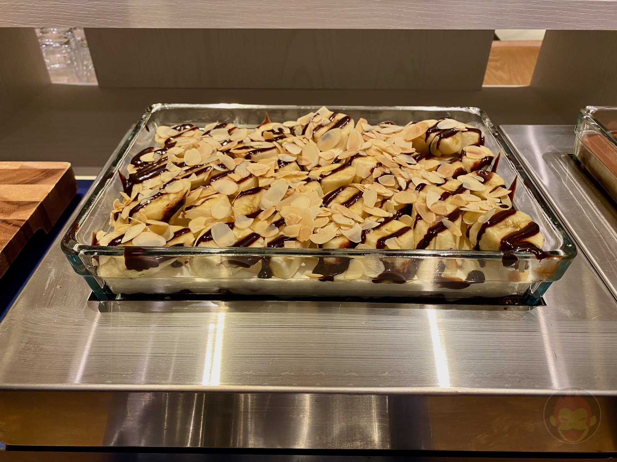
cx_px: 308
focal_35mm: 26
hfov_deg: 67.3
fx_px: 463
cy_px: 231
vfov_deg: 53.1
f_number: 1.8
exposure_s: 1/50
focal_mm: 4.25
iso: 64
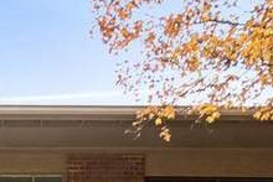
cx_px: 12
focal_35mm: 96
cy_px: 410
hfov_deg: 20.7
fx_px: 728
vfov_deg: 12.0
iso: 200
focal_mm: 11
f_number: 5
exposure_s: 1/100
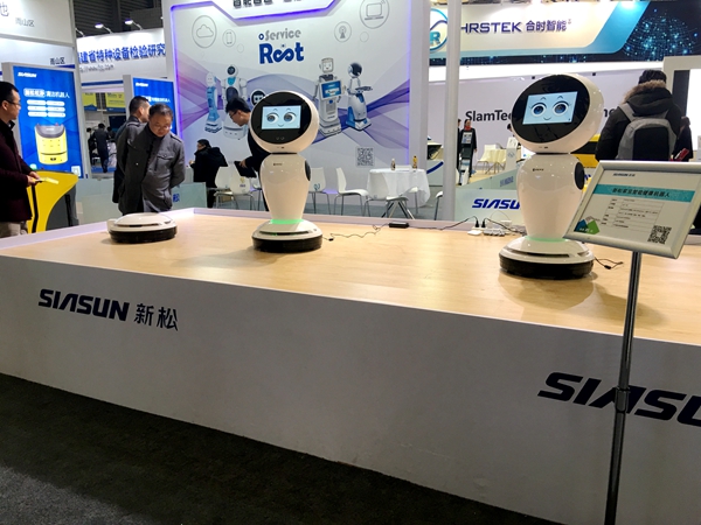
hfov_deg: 61.7
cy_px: 262
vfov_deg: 48.2
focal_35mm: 29
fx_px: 587
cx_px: 350
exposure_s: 1/33
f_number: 2.2
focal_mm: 4.15
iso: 32
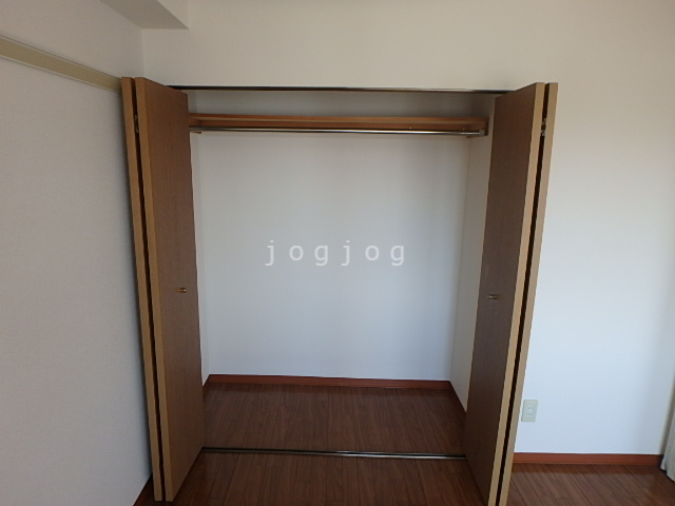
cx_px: 338
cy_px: 253
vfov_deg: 63.4
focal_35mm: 21
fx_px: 409
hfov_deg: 79.0
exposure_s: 1/60
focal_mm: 3.7
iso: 160
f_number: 3.5
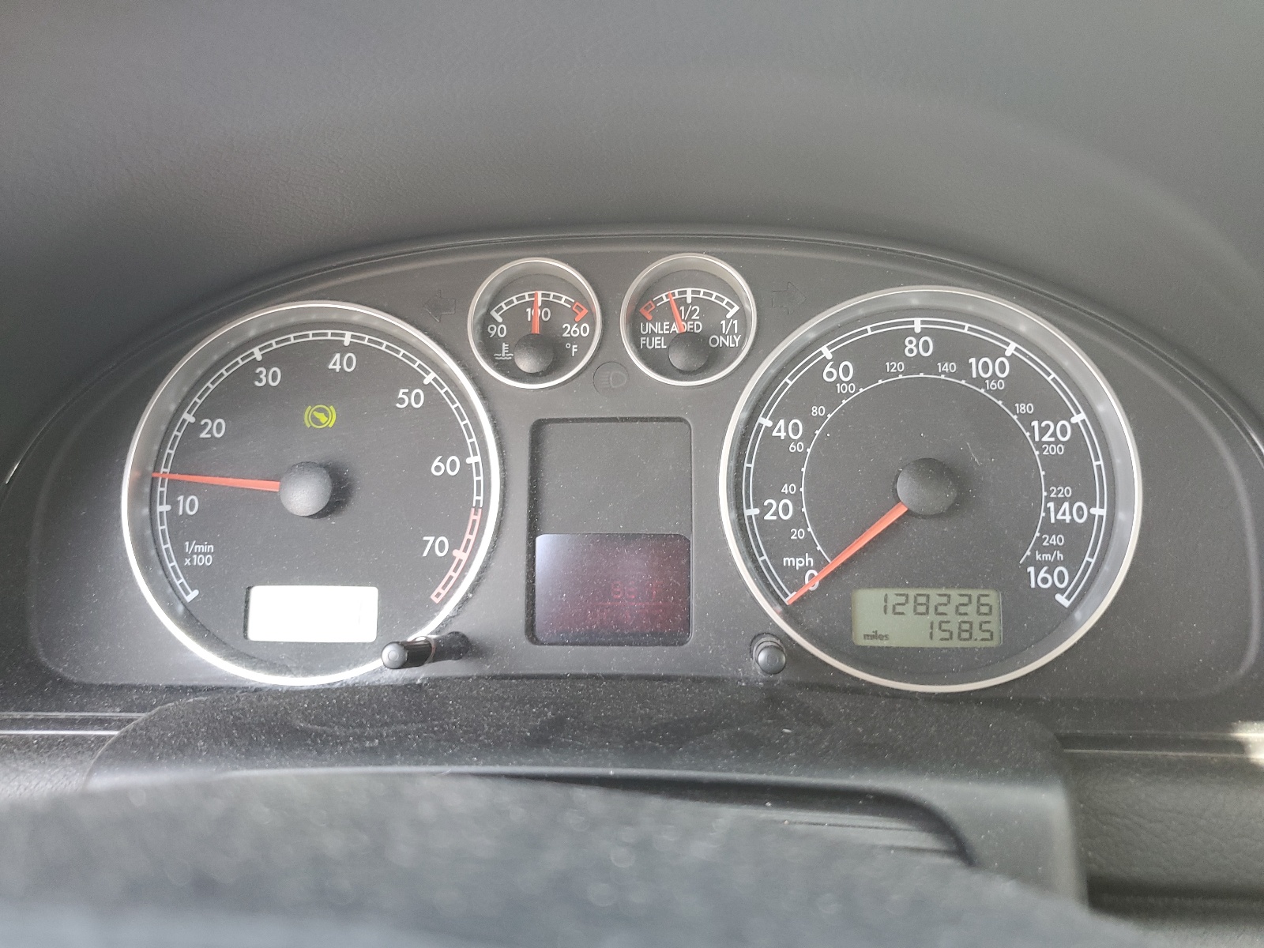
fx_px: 949
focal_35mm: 26
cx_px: 632
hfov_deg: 67.3
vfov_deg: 53.1
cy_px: 474
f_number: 1.5
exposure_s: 1/60.2
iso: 74
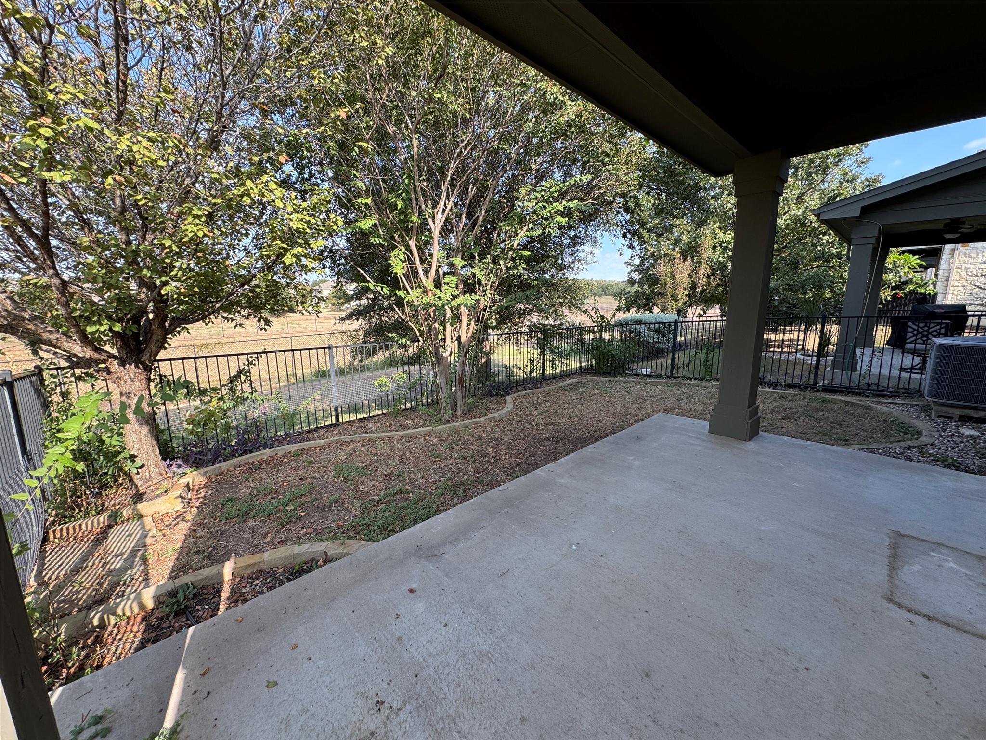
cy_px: 370
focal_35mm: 14
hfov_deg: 102.1
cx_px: 493
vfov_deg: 85.7
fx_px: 399
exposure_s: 1/282
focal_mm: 2.22
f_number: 2.2
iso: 40
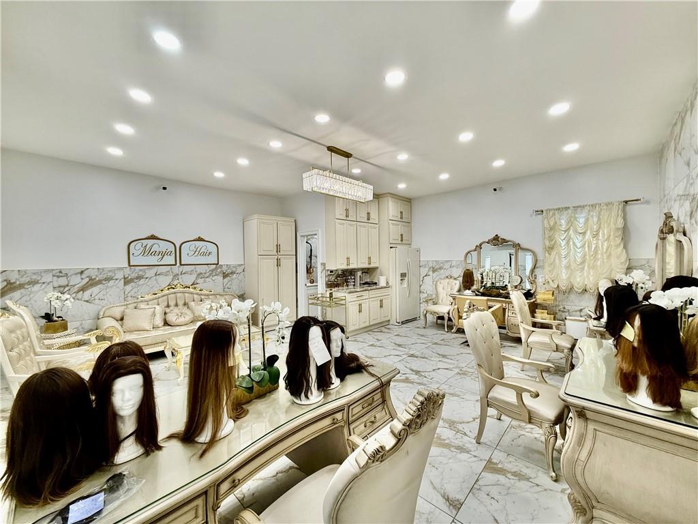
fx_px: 282
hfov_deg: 102.1
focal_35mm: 14
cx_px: 349
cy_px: 262
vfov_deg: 85.7
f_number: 2.2
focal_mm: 2.22
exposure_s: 1/120
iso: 125
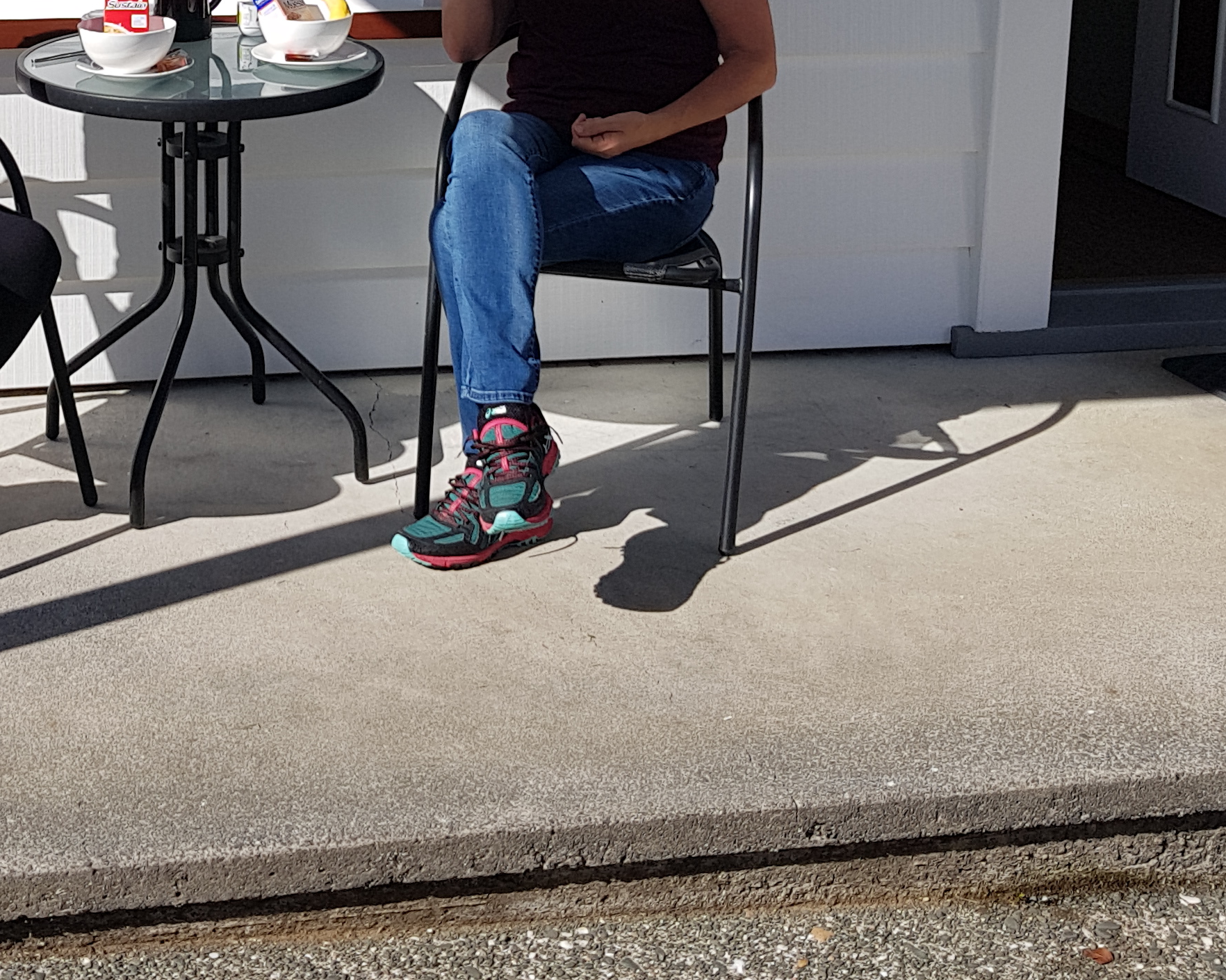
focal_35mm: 58
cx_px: 220
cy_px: -7
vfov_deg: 25.0
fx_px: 2104
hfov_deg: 31.5
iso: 40
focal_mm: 4.2
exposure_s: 1/2736
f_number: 1.7
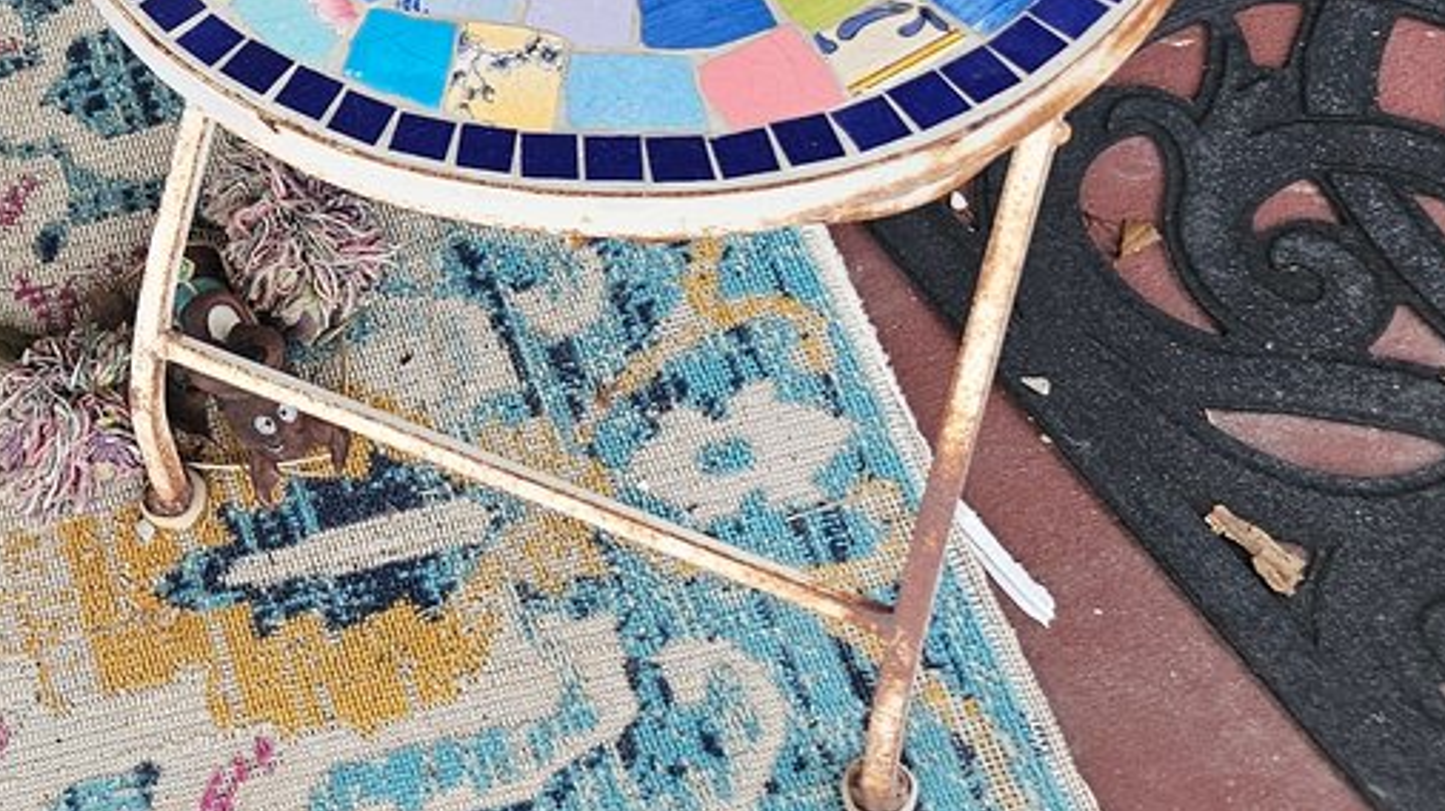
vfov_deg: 15.2
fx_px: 2872
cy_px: -301
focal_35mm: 75
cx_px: -421
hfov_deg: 24.7
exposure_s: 1/180
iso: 50
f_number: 1.7
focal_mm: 6.3
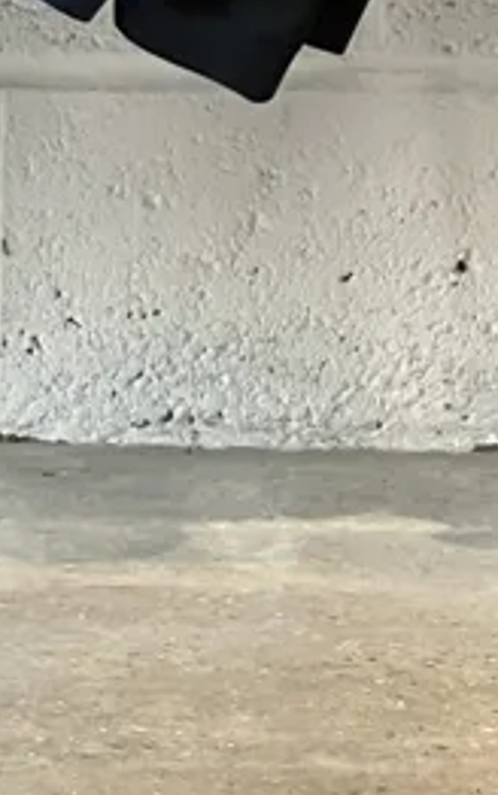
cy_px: 155
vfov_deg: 6.3
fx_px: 7202
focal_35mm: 332
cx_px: -504
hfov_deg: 3.9
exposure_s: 1/33
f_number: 2.8
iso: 160
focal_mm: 9
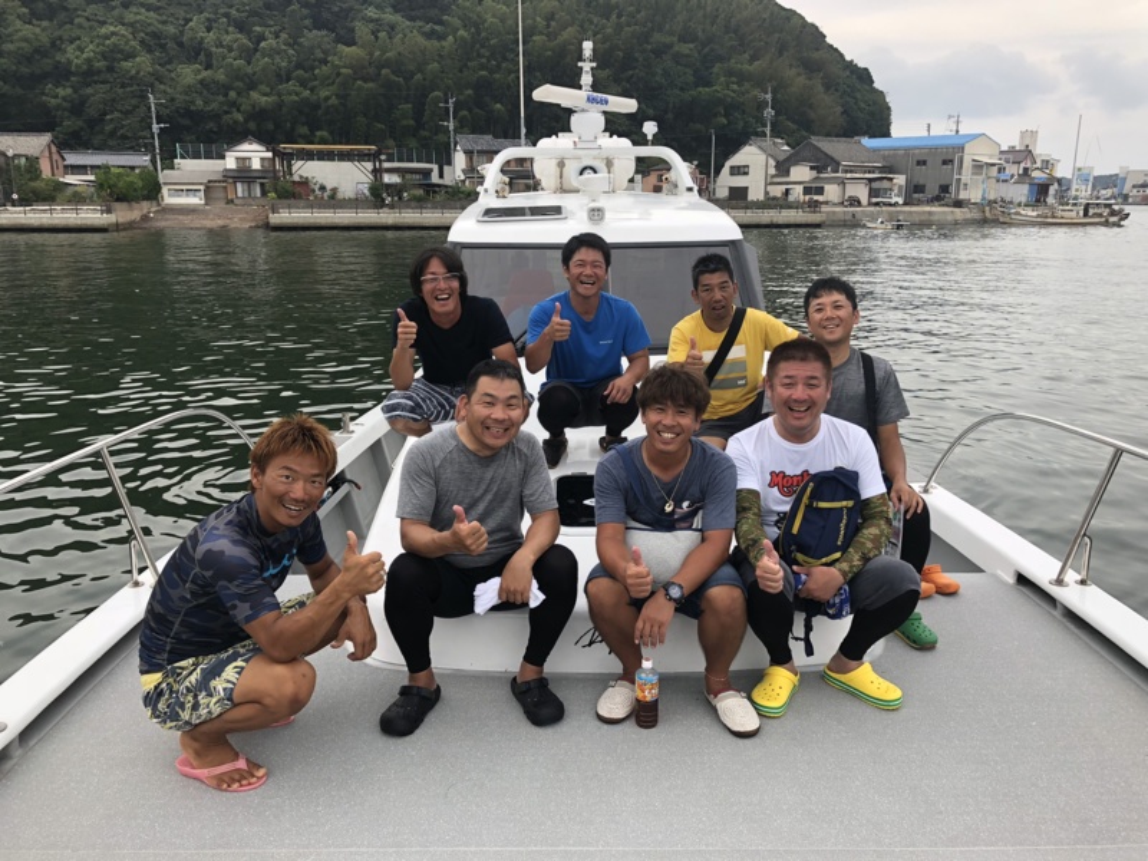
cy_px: 430
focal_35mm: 28
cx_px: 574
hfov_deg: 63.4
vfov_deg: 49.7
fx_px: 929
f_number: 1.8
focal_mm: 4
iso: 20
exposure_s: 1/398
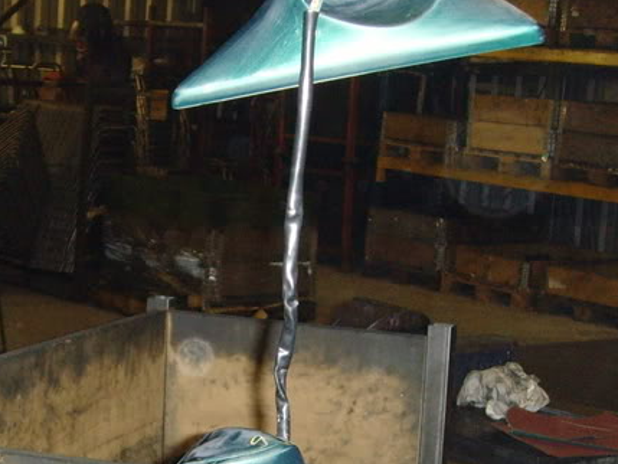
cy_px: 399
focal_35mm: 93
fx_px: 1661
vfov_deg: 15.7
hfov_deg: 21.1
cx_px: 272
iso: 200
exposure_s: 1/45
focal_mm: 6.6
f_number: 3.5
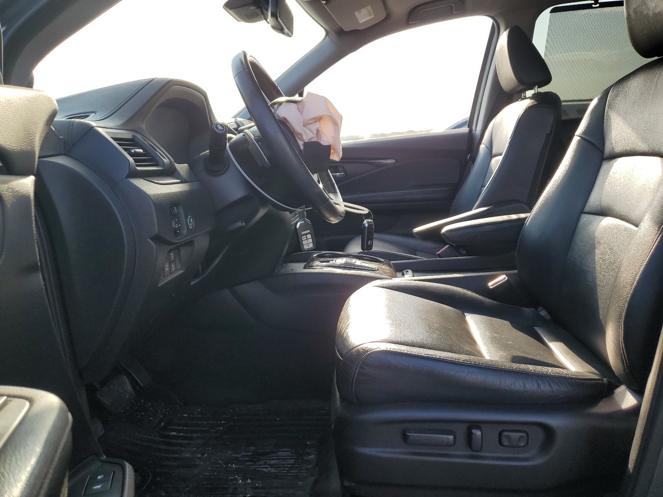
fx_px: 498
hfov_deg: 67.3
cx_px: 332
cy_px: 248
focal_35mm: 26
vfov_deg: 53.1
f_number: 1.5
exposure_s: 1/714
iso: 50
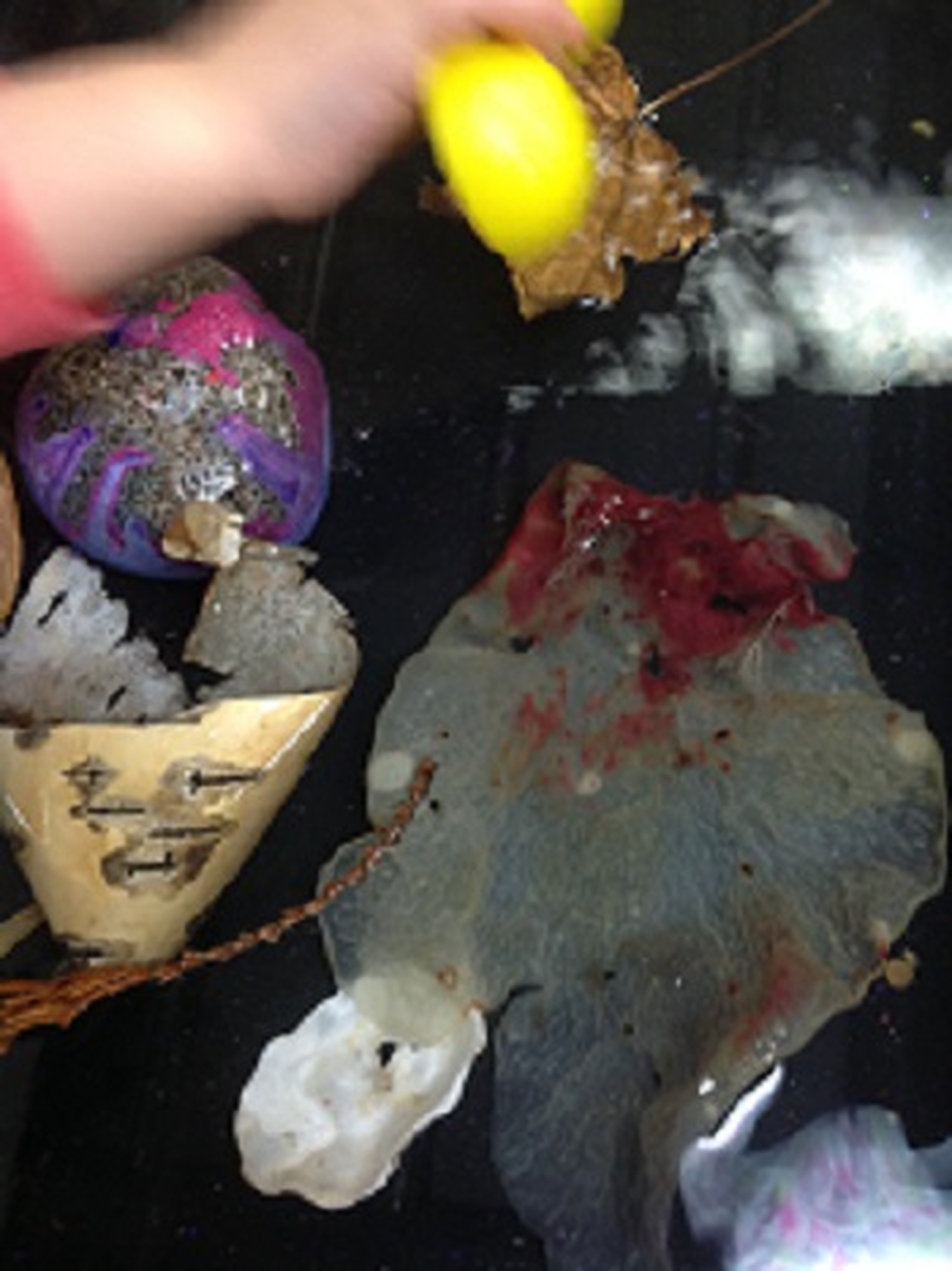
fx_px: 1284
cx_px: 476
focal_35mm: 35
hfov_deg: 40.7
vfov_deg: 52.6
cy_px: 636
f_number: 2.4
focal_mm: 4.28
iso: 250
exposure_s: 1/15
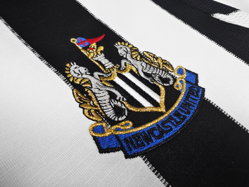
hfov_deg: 73.9
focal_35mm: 23
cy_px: 94
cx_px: 124
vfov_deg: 58.9
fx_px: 165
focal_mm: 2.59
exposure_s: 1/60
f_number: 2.2
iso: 80
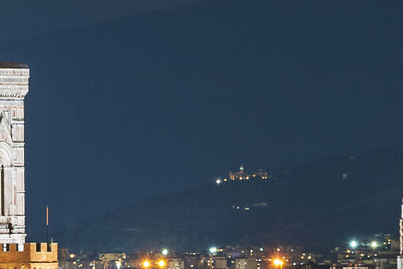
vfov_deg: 2.2
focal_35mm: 634
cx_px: 453
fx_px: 7101
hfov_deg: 3.2
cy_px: 81
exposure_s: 25
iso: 400
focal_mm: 133
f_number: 14
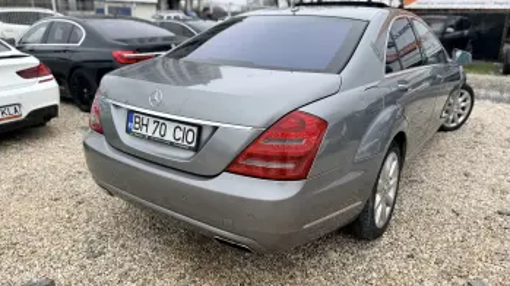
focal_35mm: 27
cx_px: 253
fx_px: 365
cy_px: 131
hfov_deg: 69.9
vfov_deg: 42.8
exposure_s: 1/1689
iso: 80
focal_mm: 6.76
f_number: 1.78
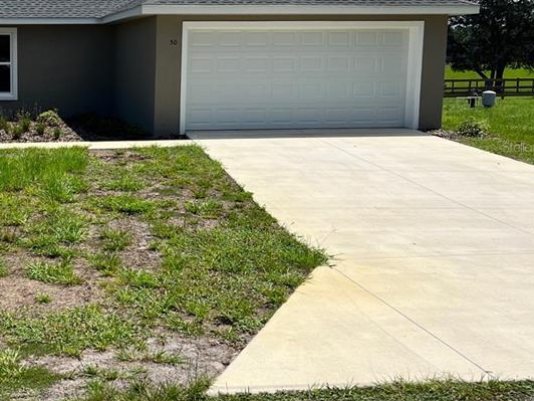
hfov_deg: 35.8
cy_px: 147
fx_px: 771
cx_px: 49
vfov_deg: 29.0
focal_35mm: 50
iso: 50
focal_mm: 5.7
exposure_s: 1/6993
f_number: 1.5
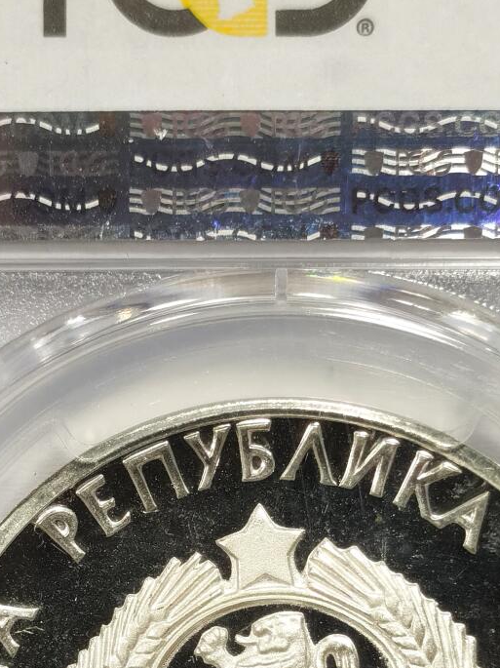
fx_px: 2737
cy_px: 530
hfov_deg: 10.4
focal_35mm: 142
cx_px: 274
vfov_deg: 13.8
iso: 100
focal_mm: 5.56
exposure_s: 1/100
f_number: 16
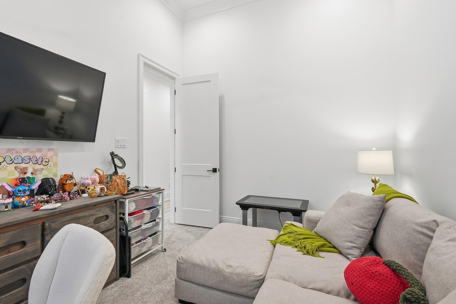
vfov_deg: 70.4
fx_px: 215
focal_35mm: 17
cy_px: 147
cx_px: 221
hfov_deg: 93.2
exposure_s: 1/25
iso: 250
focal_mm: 16
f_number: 9
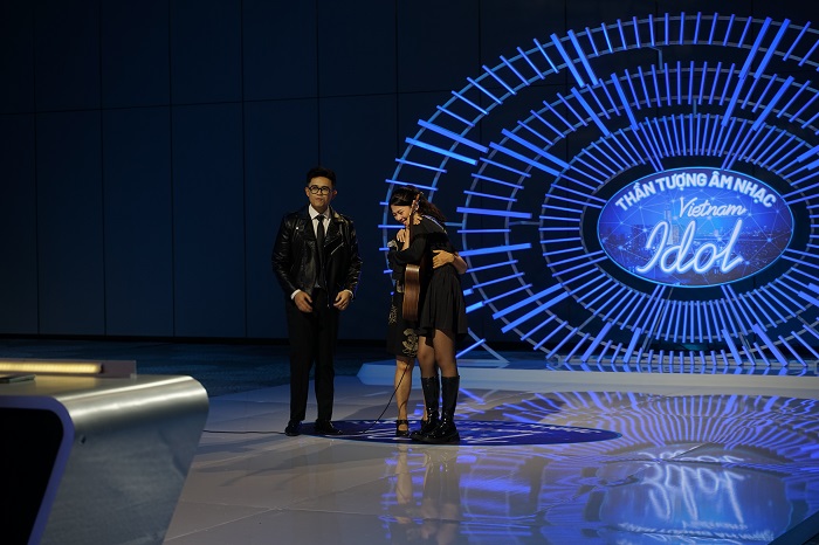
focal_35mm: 75
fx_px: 1705
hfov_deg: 27.0
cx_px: 410
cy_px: 272
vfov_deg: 18.2
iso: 250
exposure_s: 1/100
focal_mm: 75
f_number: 4
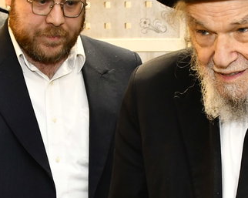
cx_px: 162
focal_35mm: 143
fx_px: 1049
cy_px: 106
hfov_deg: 13.5
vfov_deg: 10.8
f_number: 5.6
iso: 1250
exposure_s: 1/125
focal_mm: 35
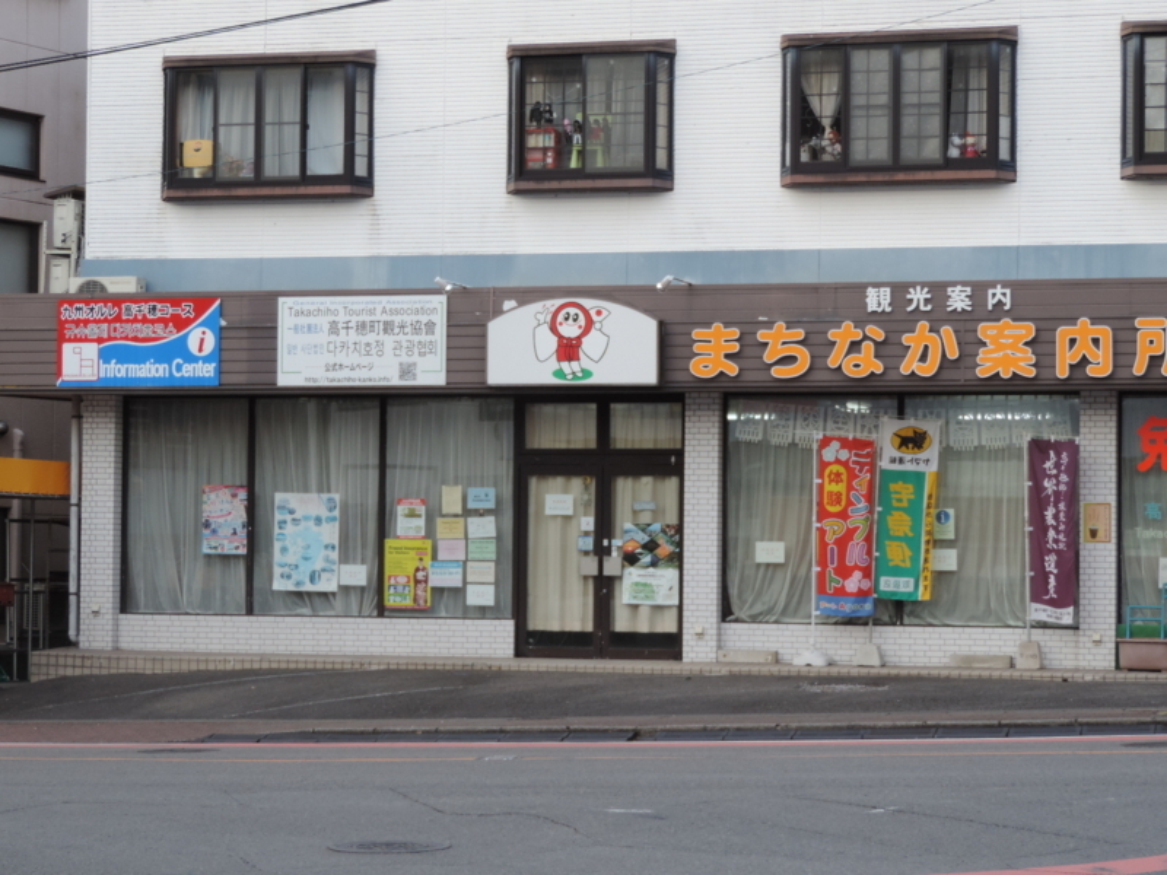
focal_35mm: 100
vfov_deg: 14.8
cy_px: 438
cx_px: 584
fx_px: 3371
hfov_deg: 19.6
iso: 140
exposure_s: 1/100
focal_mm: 17.8
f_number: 4.1
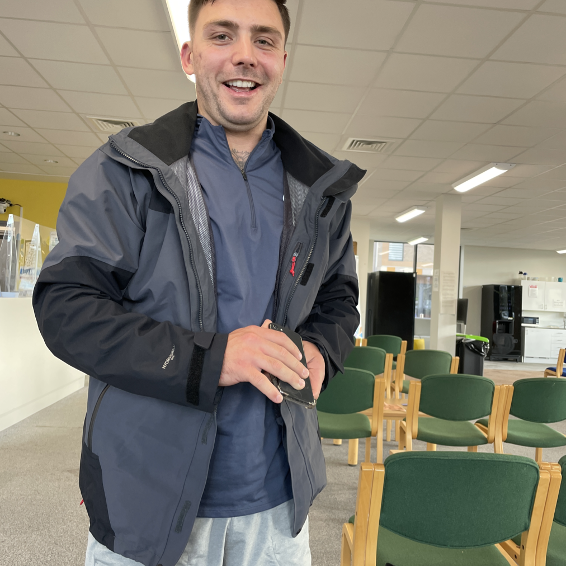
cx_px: 286
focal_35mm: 31
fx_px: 573
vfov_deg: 52.5
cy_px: 287
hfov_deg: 52.5
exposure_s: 1/121
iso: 125
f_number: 1.6
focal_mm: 4.2
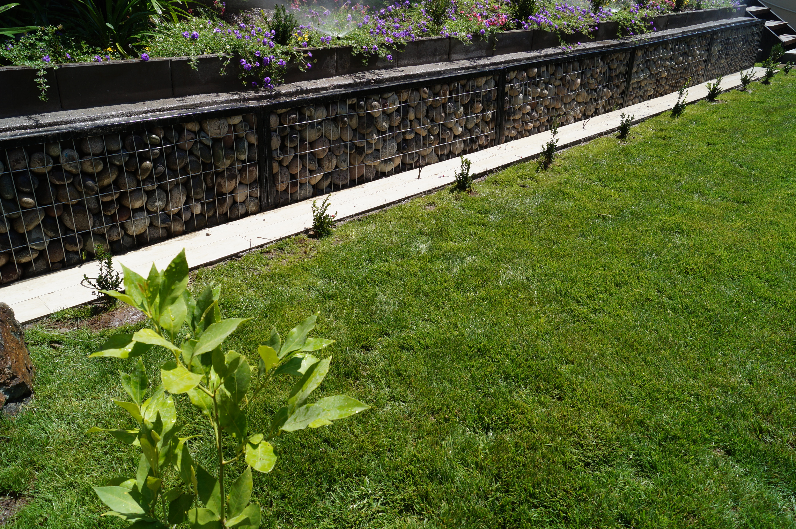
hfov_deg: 67.4
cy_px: 264
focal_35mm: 27
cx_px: 398
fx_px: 597
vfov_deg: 47.9
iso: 100
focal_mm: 18
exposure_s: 1/160
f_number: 10
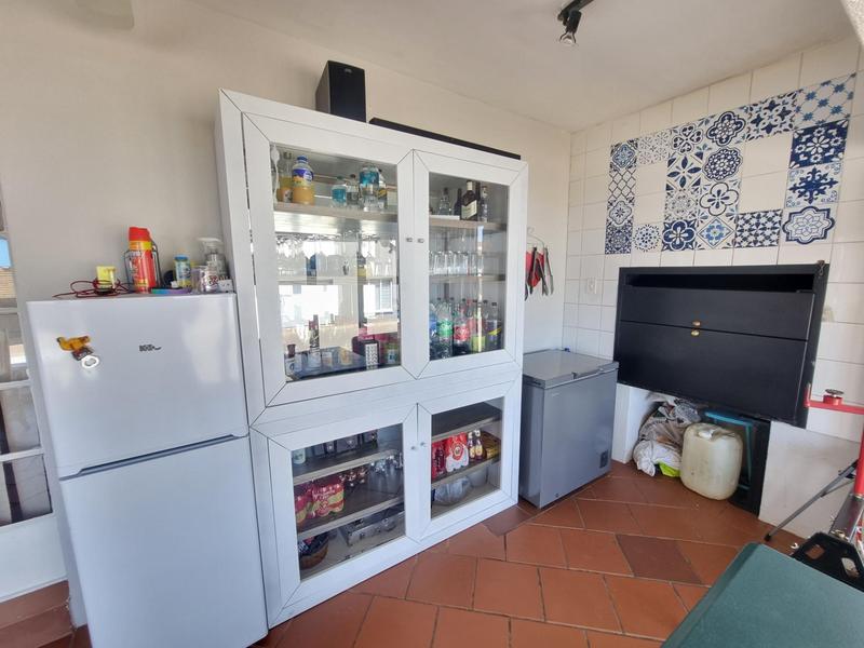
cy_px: 324
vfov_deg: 89.9
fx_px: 324
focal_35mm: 13
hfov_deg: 106.2
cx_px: 432
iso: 125
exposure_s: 1/50
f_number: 2.2
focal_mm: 2.2
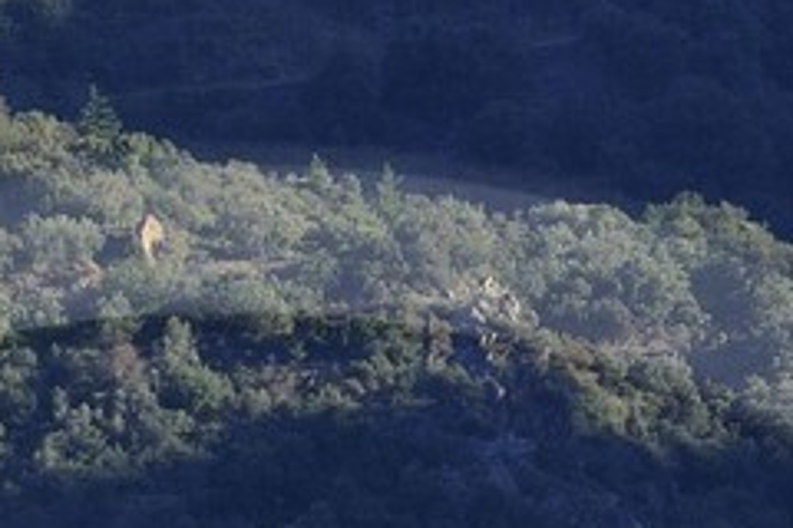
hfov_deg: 1.5
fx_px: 29361
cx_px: 231
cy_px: 1534
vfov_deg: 1.0
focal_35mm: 1333
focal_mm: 200
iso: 400
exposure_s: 1/800
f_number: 4.5
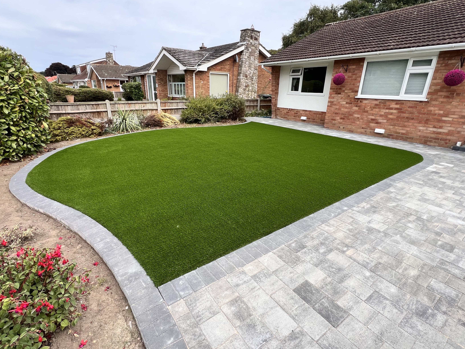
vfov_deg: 78.1
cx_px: 228
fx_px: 215
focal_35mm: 16
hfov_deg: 94.5
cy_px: 173
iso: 32
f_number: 1.8
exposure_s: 1/652
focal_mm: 1.57
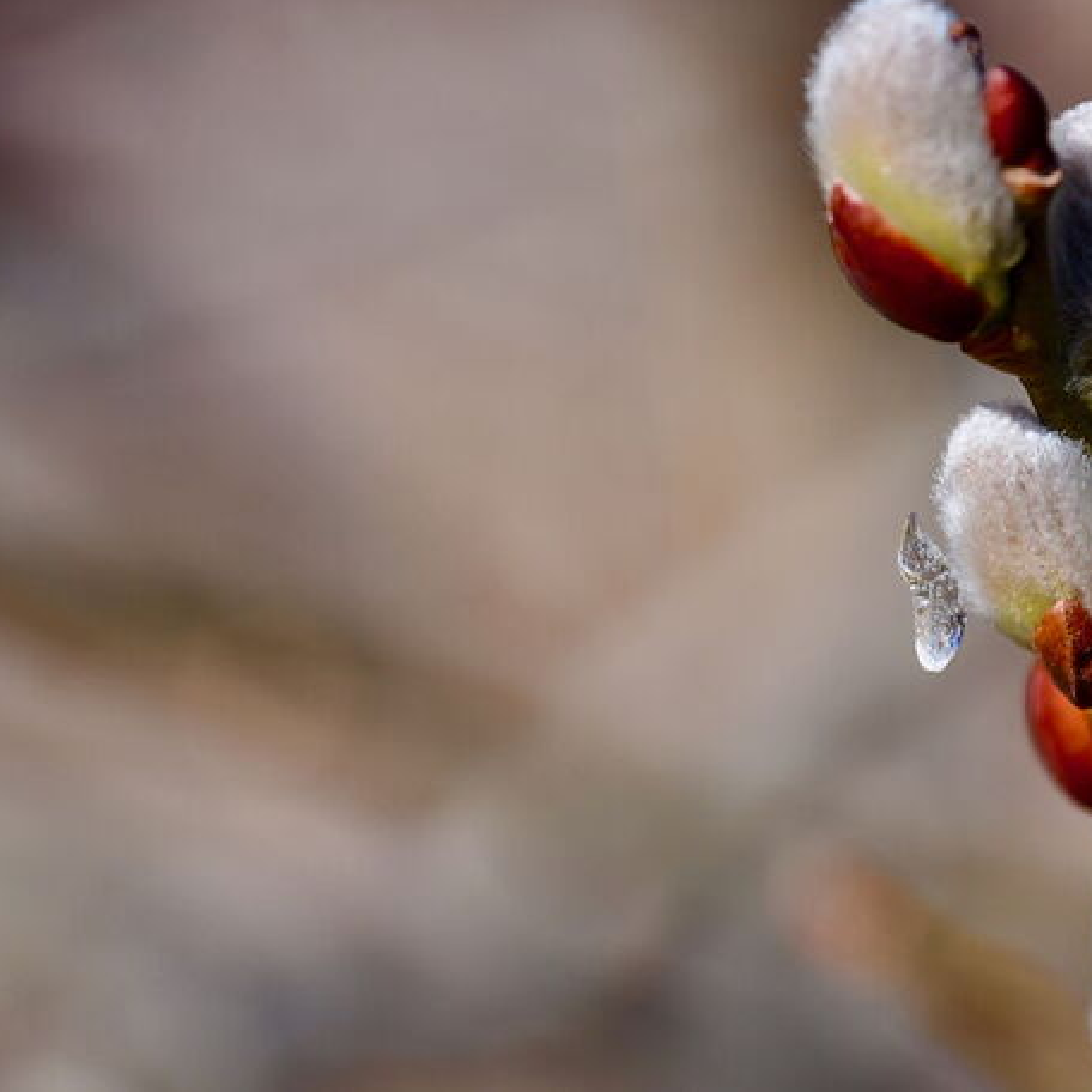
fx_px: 16525
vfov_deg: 3.8
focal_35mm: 463
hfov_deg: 3.8
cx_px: 759
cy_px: 546
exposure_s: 1/1000
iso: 250
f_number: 6.3
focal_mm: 240
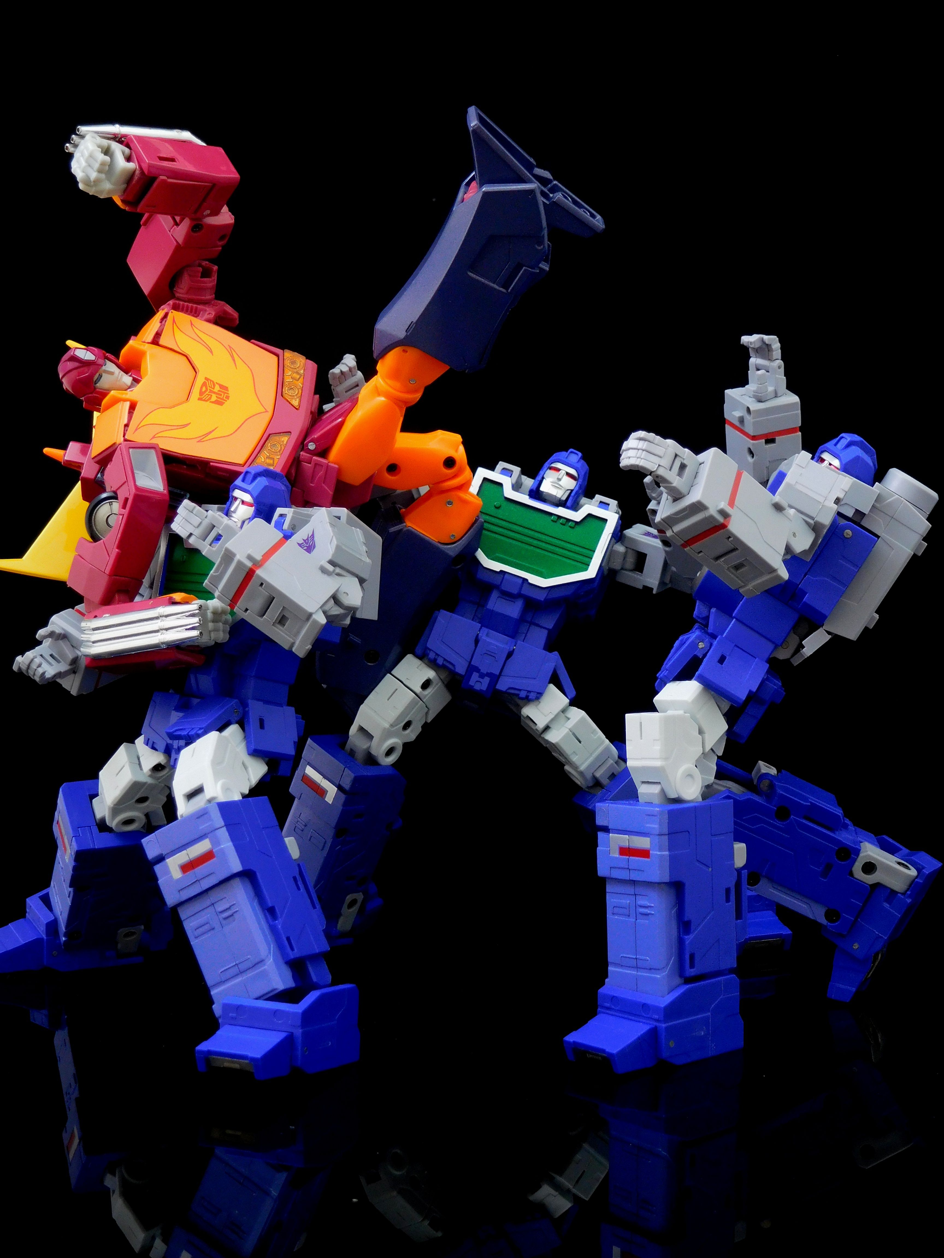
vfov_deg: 31.2
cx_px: 472
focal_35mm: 62
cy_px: 629
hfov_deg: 23.7
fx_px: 2254
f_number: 4.4
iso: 200
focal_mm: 11.1
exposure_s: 1/1.3
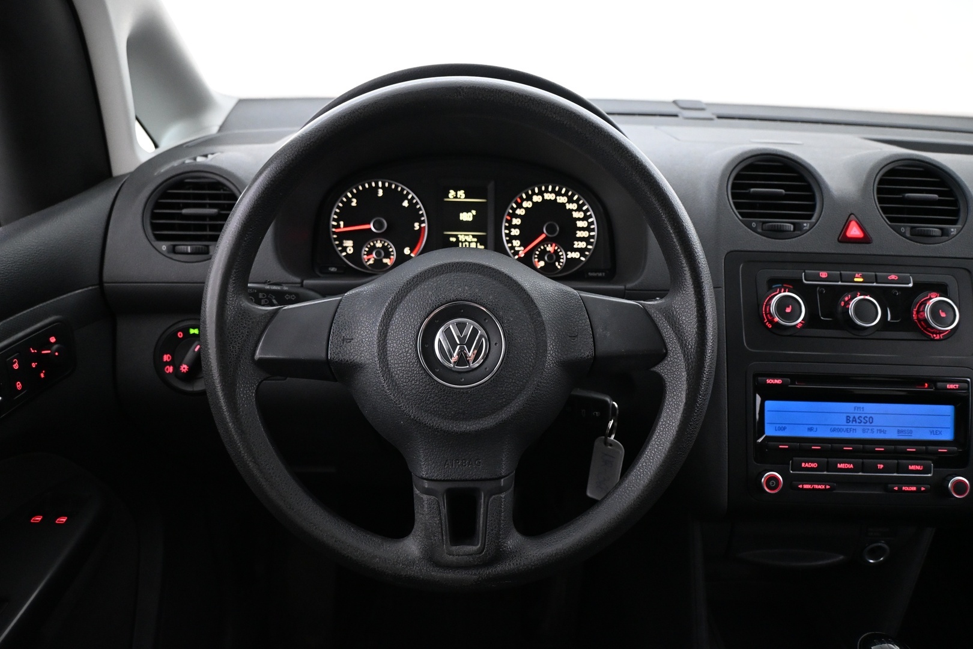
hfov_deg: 68.9
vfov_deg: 49.1
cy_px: 324
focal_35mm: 26
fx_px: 709
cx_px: 486
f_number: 3.5
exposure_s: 1/30
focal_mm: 17.5
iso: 2800
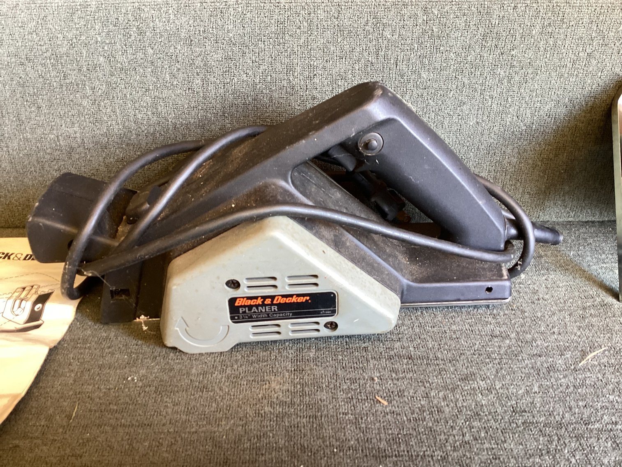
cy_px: 234
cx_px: 311
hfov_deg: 58.3
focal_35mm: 31
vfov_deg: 45.4
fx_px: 557
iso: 160
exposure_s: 1/50
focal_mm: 3.3
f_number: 2.4
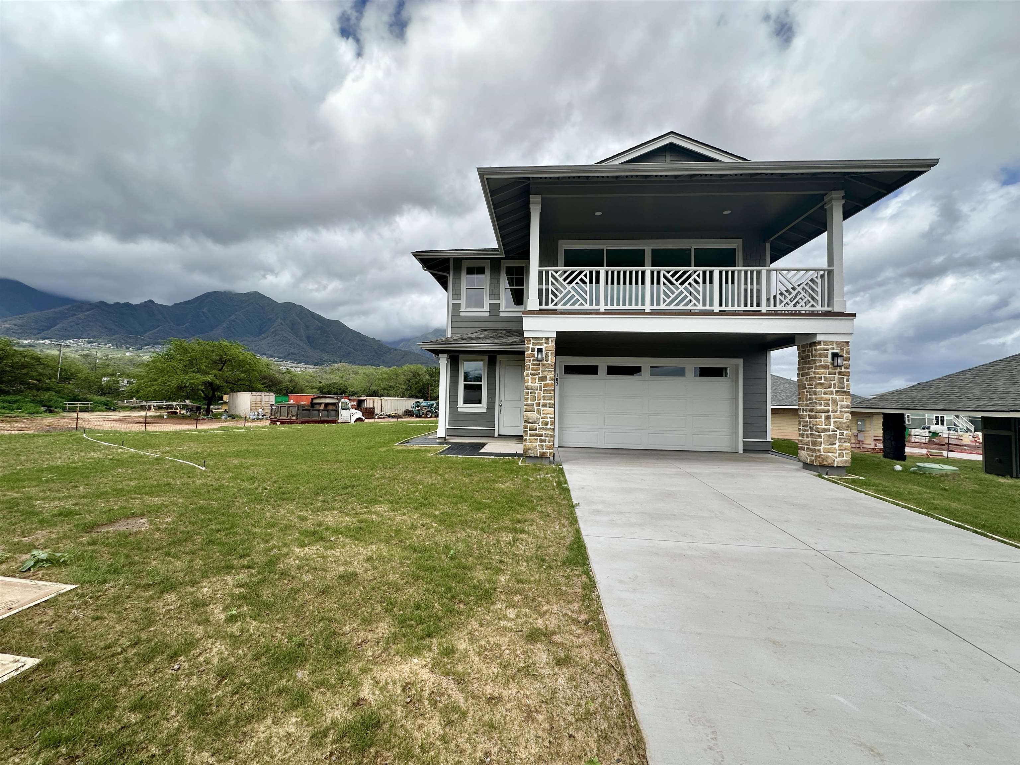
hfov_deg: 102.1
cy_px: 382
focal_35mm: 14
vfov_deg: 85.7
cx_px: 510
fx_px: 413
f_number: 2.2
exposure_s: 1/2681
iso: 50
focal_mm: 2.22
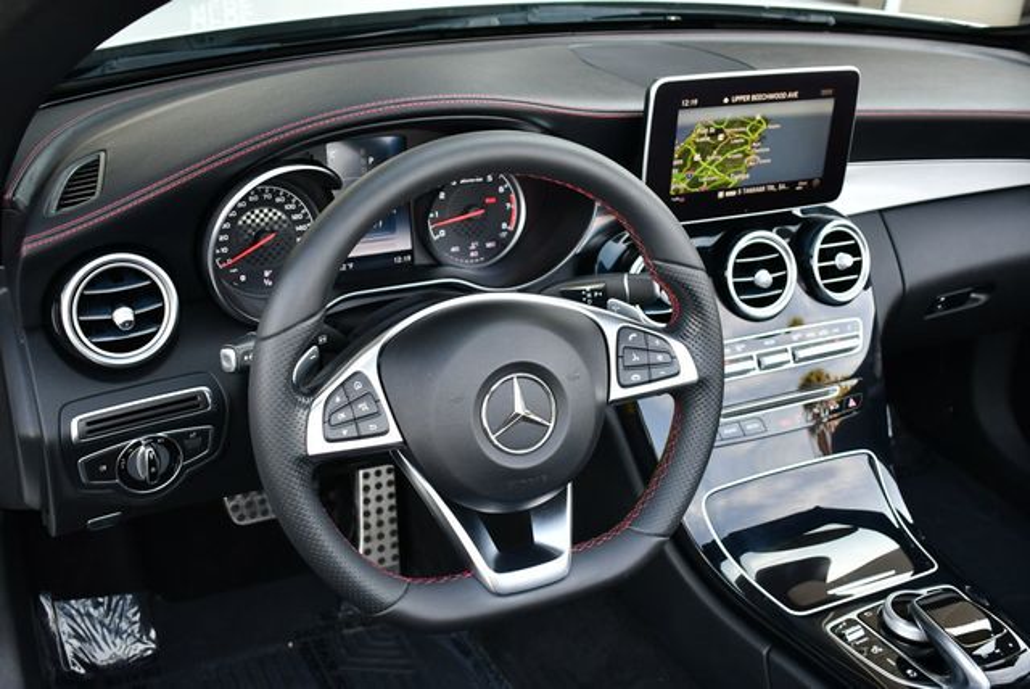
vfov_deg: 32.0
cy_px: 344
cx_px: 515
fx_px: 1203
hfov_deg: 46.4
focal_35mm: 42
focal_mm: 21
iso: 450
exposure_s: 1/250
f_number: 3.8
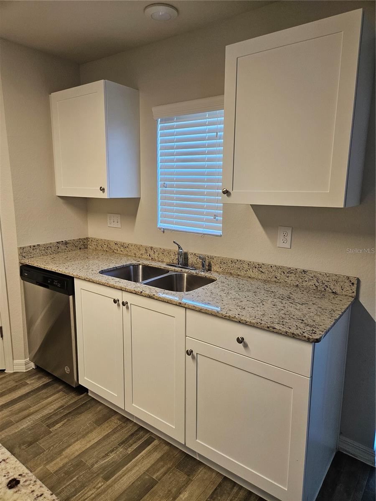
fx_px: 333
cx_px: 188
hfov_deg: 58.9
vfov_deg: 73.9
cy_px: 250
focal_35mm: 23
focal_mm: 5.4
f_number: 1.8
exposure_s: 1/120
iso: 200
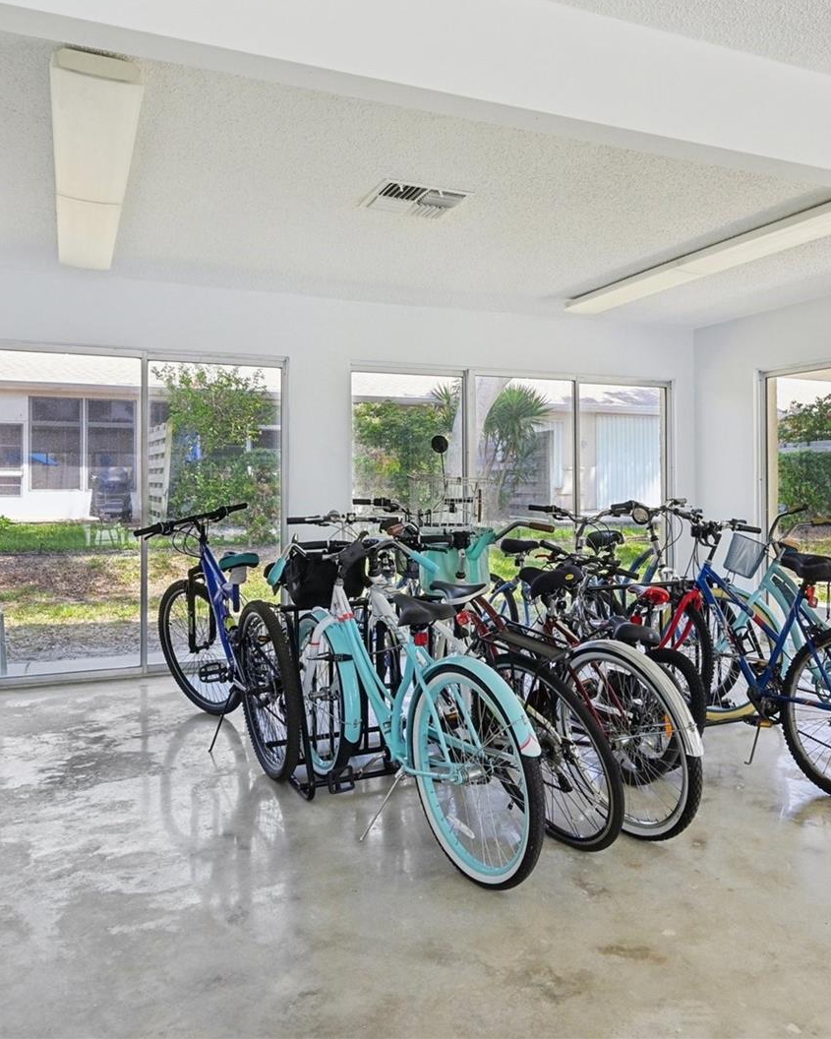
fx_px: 830
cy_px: 516
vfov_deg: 64.1
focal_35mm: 27
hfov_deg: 52.9
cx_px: 486
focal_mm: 19
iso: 400
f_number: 8
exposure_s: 1/160
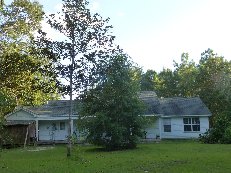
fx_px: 294
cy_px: 86
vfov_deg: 32.9
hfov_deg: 42.9
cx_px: 116
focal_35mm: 44
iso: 160
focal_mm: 7.9
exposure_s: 1/160
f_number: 4.1
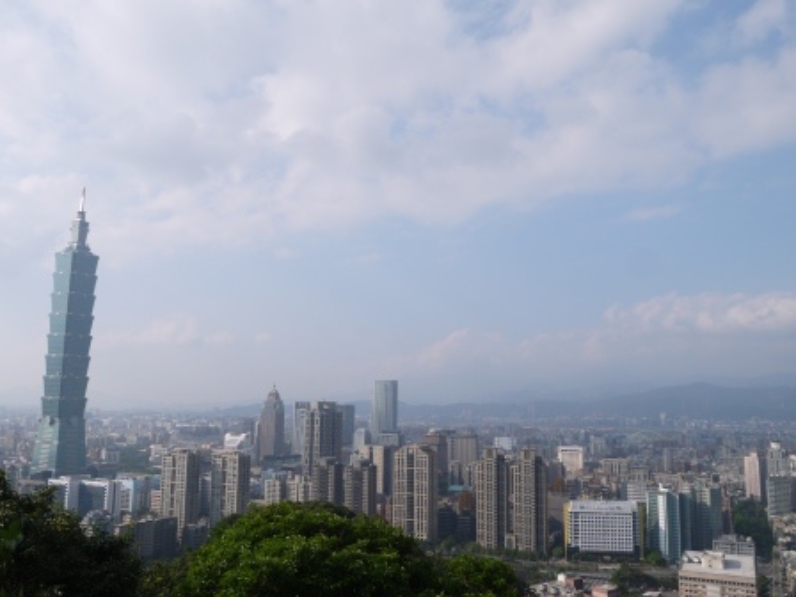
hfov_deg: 63.4
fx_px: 644
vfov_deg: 49.7
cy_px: 298
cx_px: 398
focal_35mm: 28
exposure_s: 1/640
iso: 160
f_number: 8
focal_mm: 14
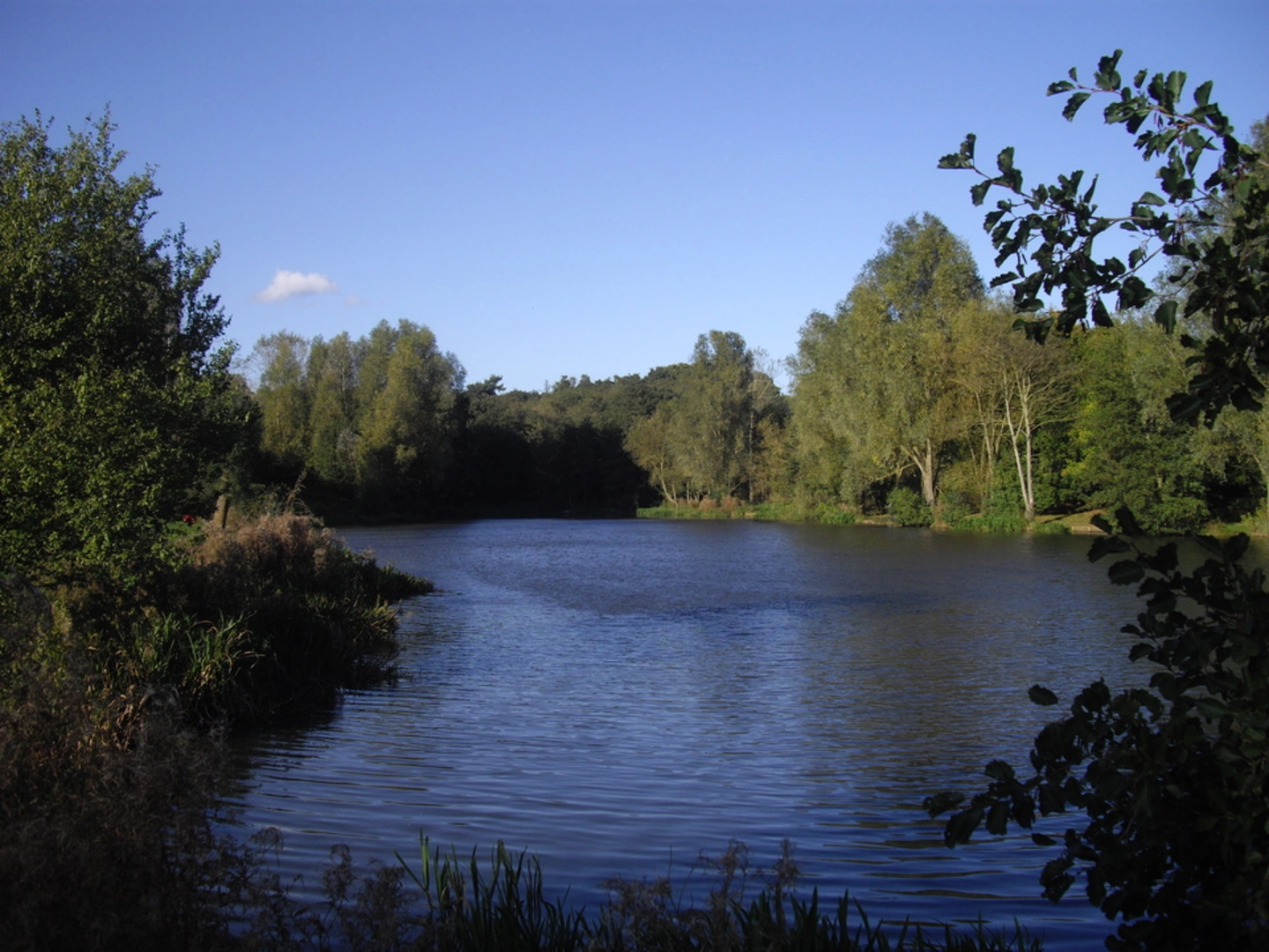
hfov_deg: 49.0
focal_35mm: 38
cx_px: 634
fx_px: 1393
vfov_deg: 37.7
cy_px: 476
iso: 64
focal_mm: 7.9
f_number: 8
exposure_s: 1/125
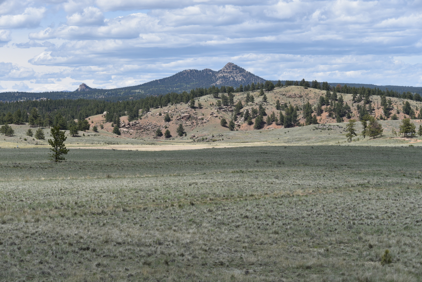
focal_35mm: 100
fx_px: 1172
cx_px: 211
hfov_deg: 20.4
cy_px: 141
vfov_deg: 13.7
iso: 100
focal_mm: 100
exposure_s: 1/320
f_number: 9
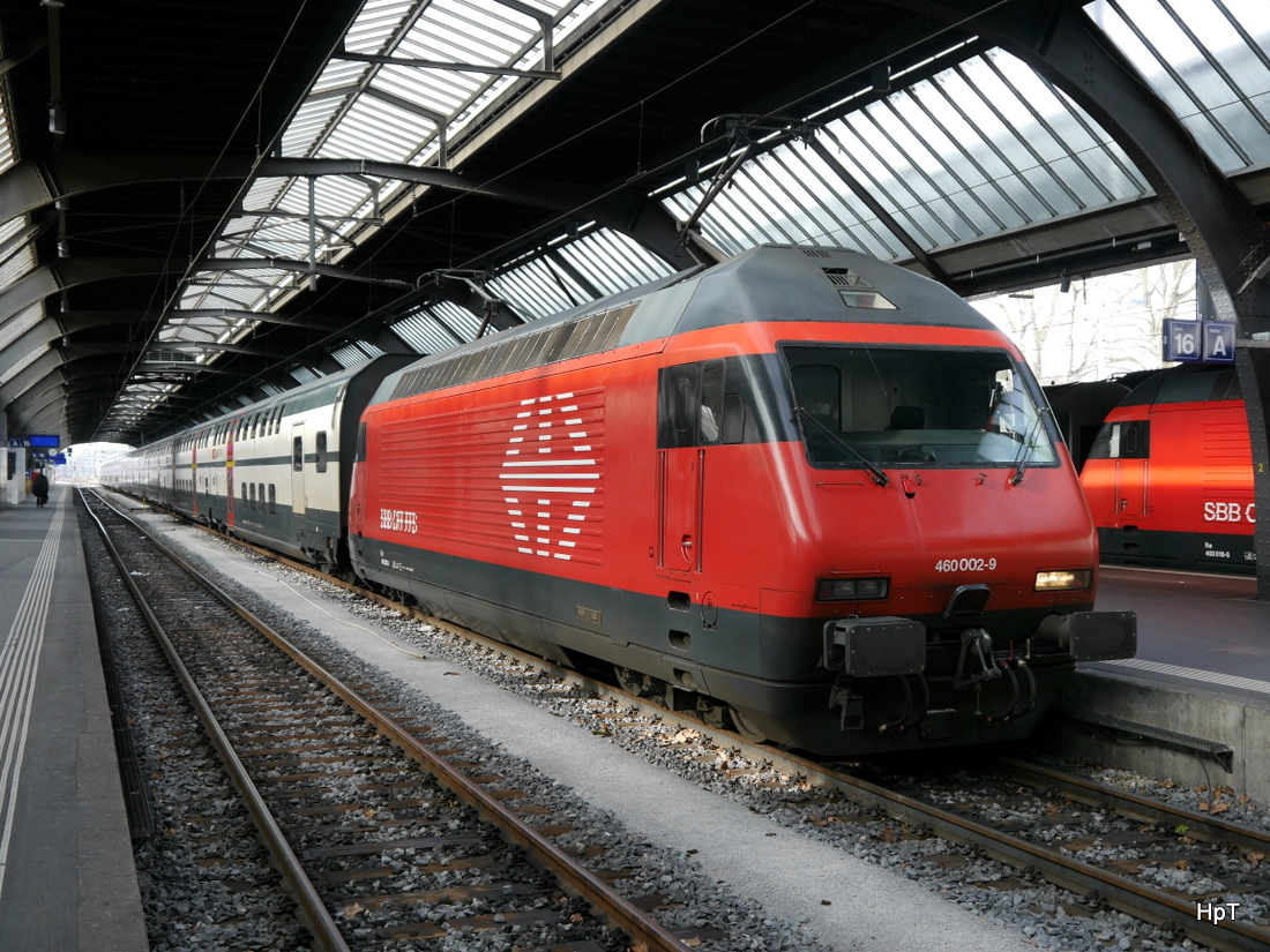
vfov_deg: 36.0
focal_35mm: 40
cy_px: 476
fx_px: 1468
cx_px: 635
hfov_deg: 46.8
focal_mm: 20
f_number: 4.5
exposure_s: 1/100
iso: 160
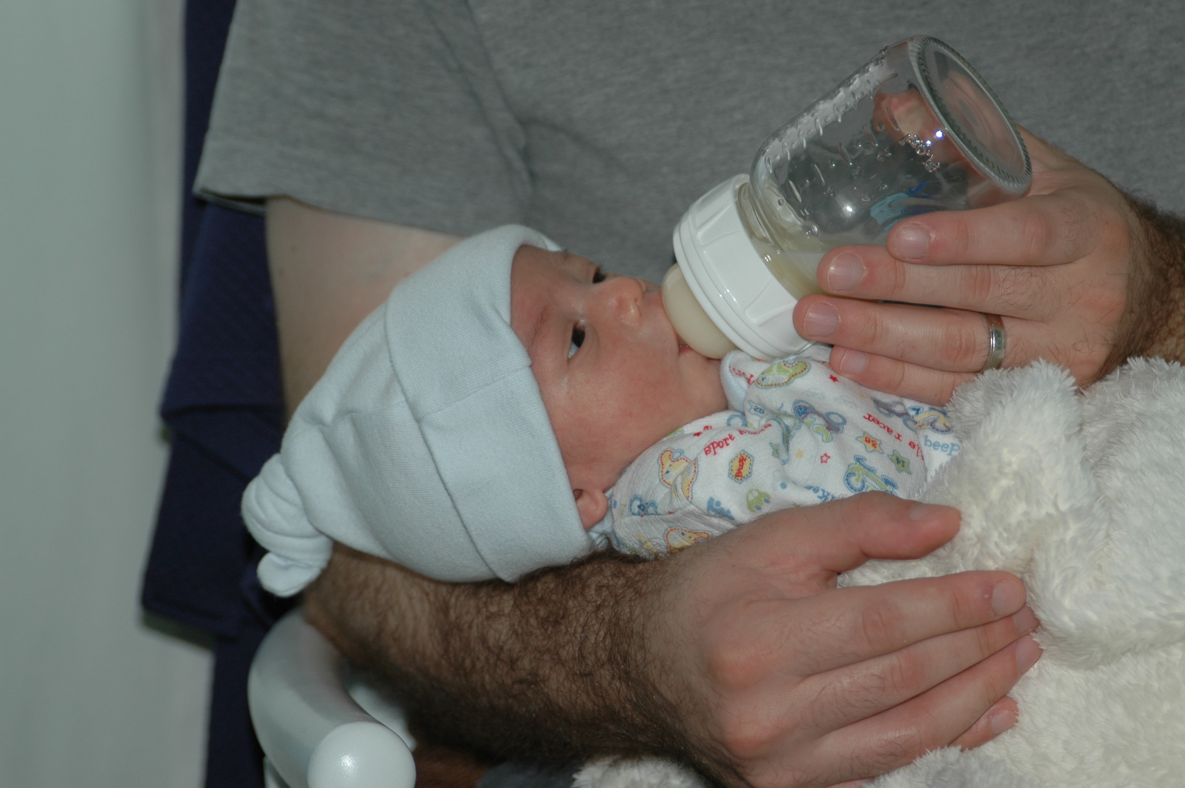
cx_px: 592
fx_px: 4538
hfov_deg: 14.9
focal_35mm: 138
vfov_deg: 9.9
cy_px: 394
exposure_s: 1/60
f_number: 4.5
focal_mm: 92
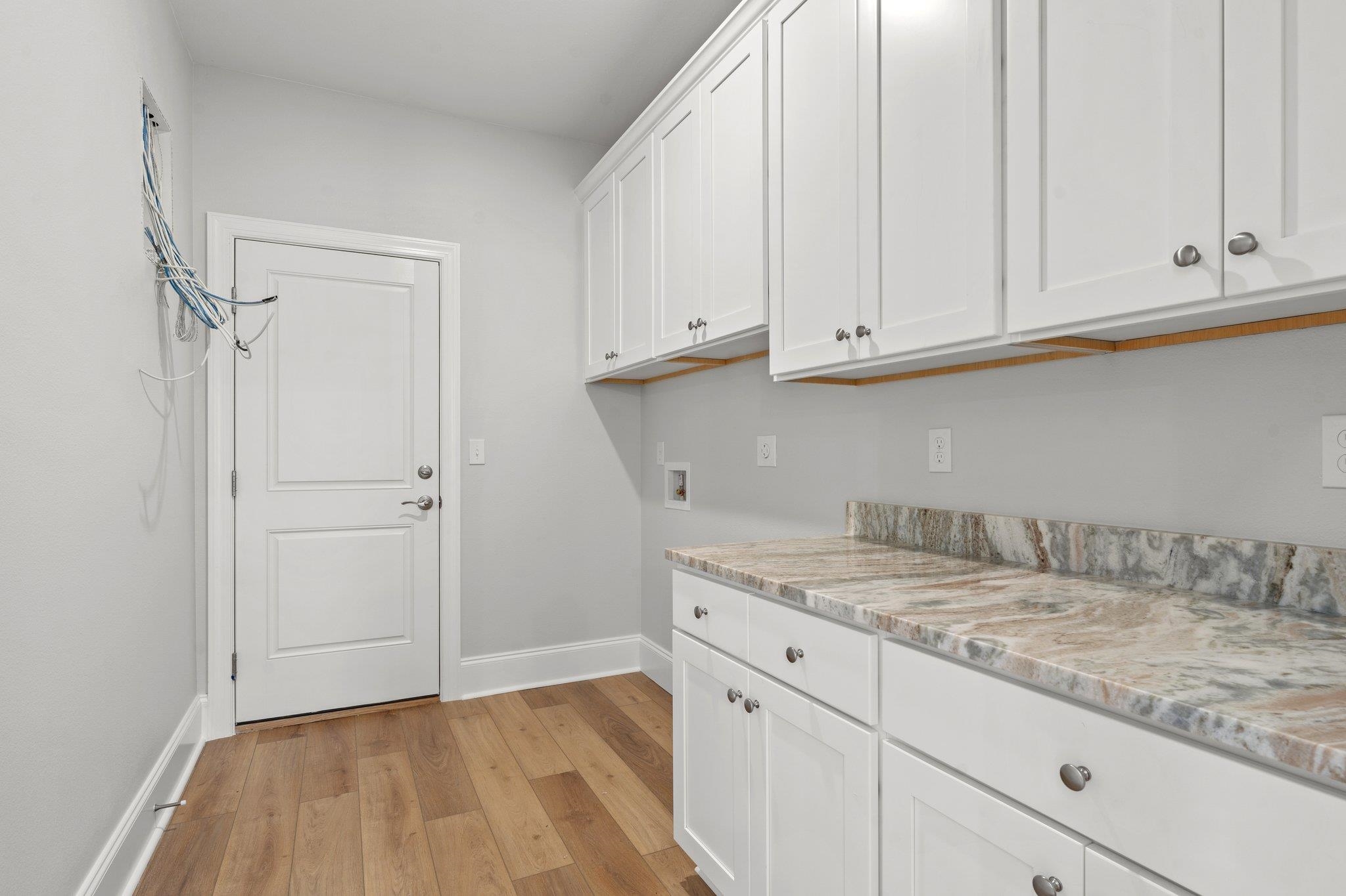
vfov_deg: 67.4
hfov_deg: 90.0
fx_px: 673
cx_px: 673
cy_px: 448
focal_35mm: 18
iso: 100
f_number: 9
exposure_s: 5
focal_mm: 18
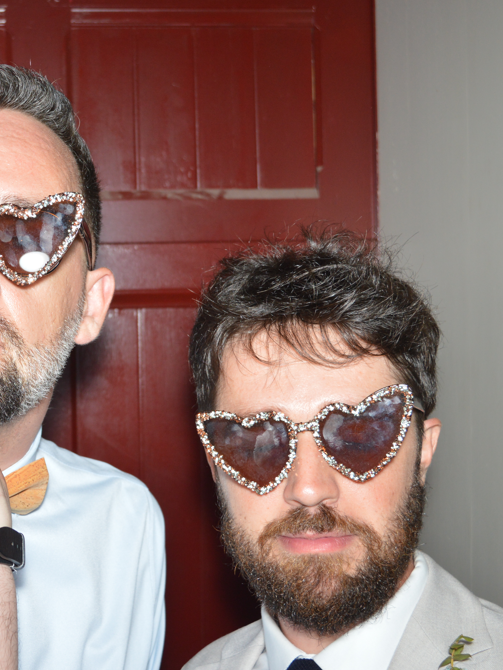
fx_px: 1104
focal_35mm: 57
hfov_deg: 25.0
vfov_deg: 33.8
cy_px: 332
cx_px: 62
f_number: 5.6
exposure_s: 1/100
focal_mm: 26
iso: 400
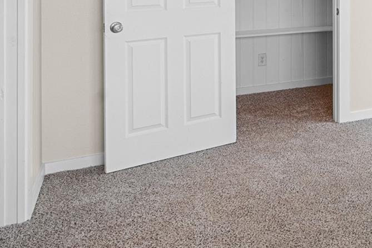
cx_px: 436
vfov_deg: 25.6
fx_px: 506
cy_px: -22
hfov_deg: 33.5
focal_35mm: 49
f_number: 8
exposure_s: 1/10
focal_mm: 16
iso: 800
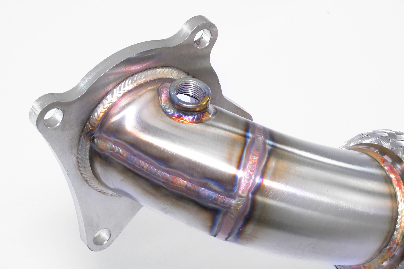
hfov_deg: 22.6
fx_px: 1010
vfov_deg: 15.2
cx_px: 202
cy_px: 134
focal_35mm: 90
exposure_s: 1/80
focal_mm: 60
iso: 4000
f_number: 20
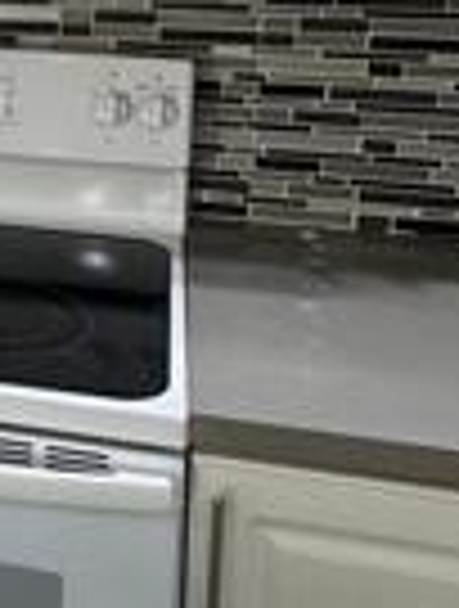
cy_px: 18
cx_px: -153
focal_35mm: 62
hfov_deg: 21.3
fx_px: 1091
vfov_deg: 29.3
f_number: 2.2
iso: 125
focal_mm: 2.22
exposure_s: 1/120
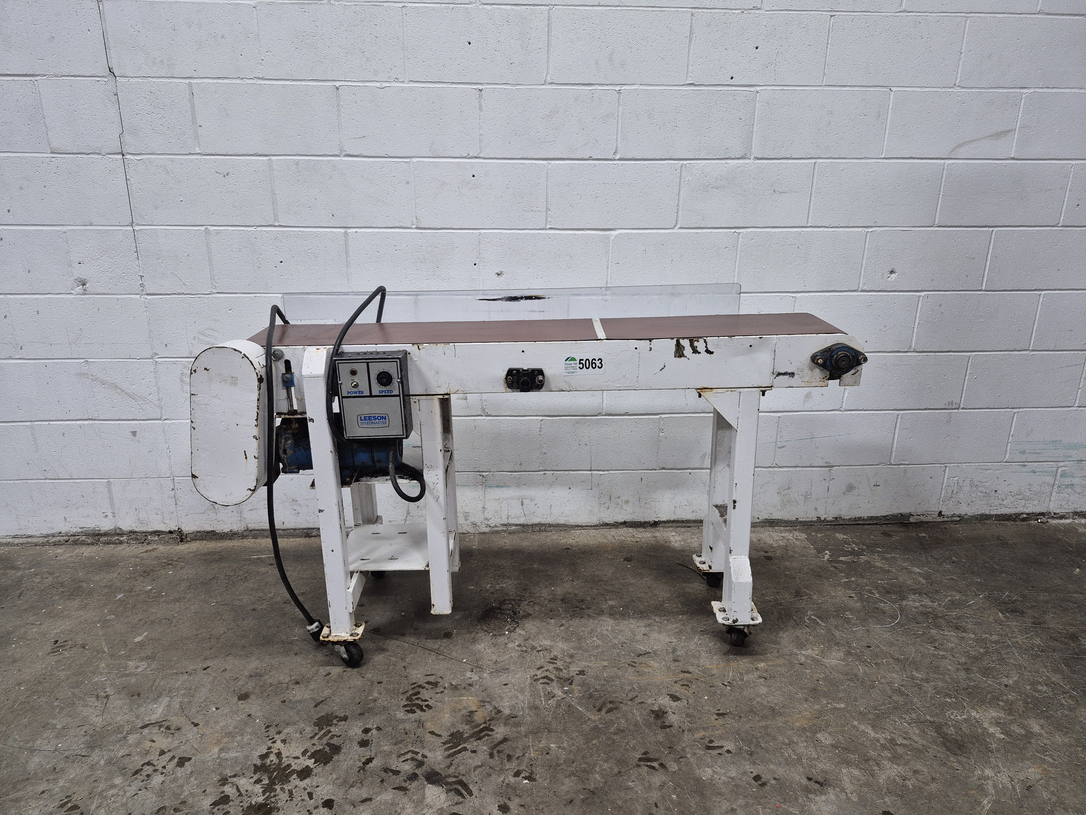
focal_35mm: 23
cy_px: 408
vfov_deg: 58.9
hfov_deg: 73.9
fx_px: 722
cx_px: 543
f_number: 1.8
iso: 250
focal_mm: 5.4
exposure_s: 1/120
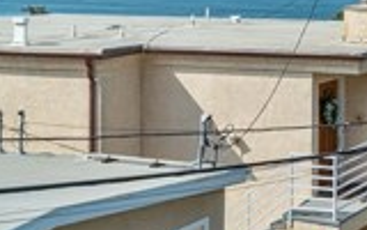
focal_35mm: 98
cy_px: -56
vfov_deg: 13.0
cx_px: 569
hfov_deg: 18.5
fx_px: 980
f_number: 11
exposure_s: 1/3200
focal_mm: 24
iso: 200
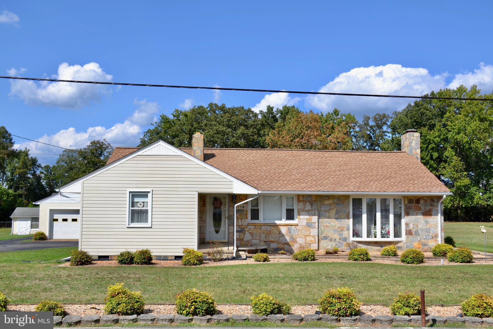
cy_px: 164
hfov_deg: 53.1
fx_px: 493
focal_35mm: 36
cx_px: 246
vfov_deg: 36.9
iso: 100
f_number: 9
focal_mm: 24
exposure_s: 1/320
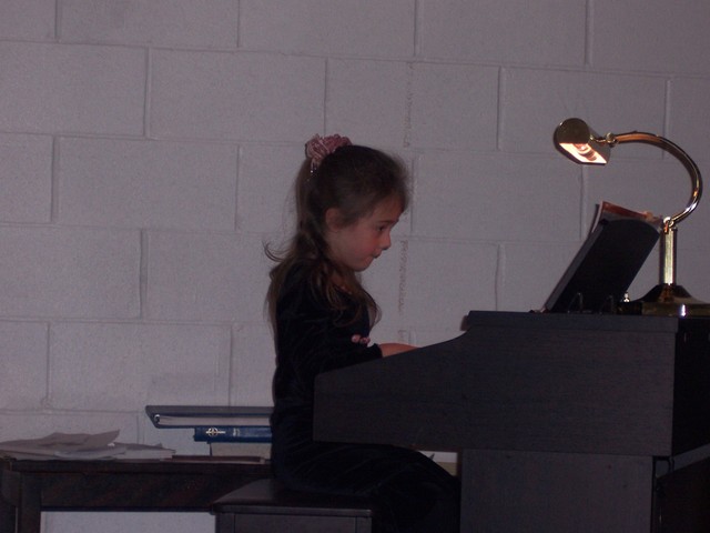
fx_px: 2707
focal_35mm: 132
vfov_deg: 11.2
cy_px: 266
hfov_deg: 14.9
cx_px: 355
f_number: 4.8
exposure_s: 1/125
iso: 140
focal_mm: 22
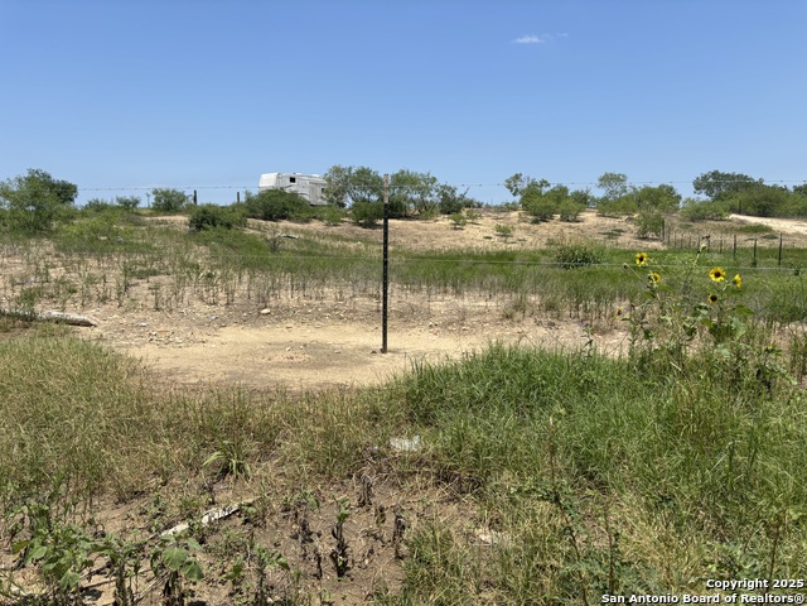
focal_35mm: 26
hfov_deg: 67.3
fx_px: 606
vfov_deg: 53.1
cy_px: 303
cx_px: 404
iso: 50
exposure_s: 1/4425
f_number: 1.6
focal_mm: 5.96
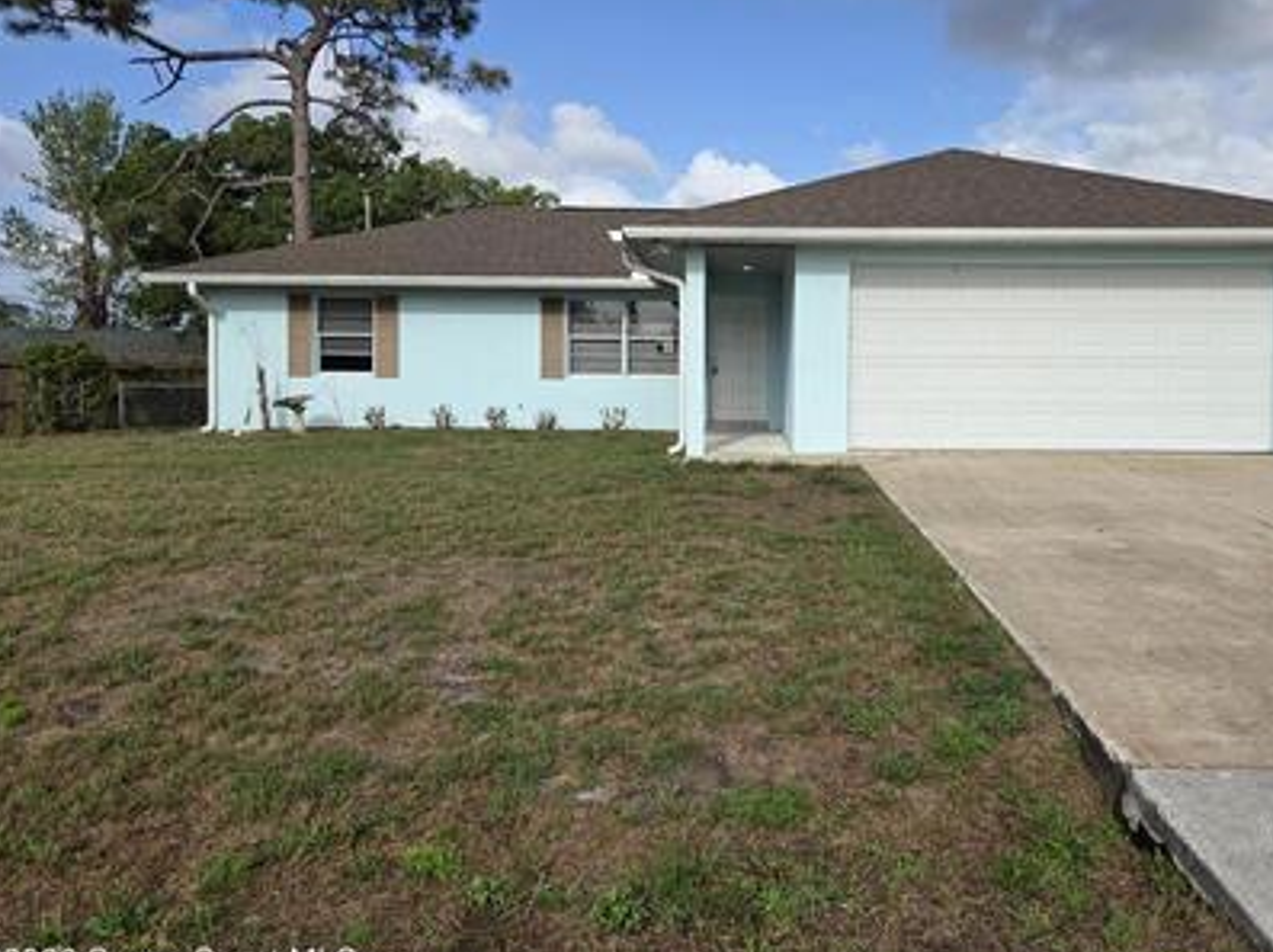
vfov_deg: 48.0
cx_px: 776
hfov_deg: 61.1
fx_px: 1066
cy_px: 415
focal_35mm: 29
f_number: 1.8
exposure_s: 1/5129
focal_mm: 5.4
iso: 80
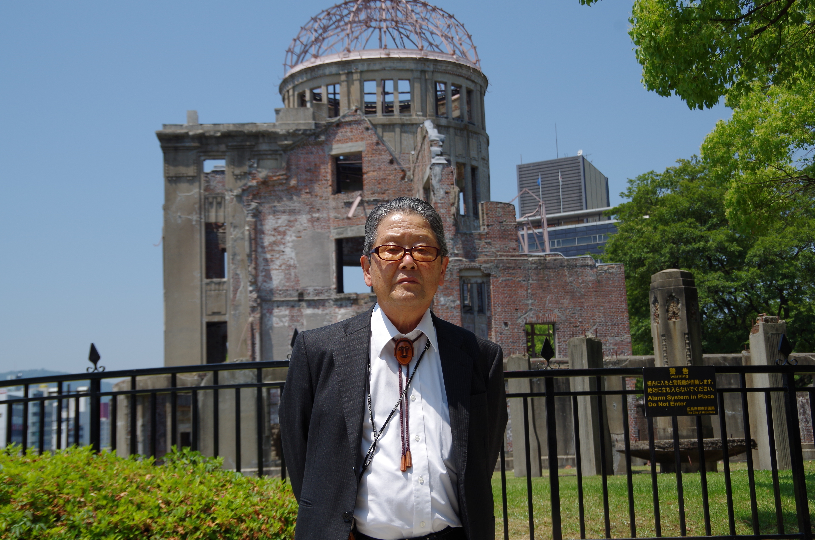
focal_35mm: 46
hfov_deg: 42.8
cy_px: 270
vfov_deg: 29.1
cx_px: 408
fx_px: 1039
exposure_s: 1/400
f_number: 5.6
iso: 100
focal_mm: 31
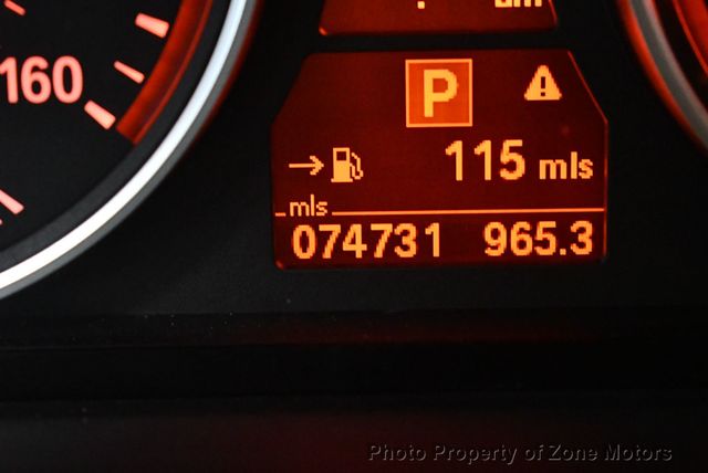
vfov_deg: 12.5
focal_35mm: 110
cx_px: 354
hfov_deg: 18.6
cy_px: 236
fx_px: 2165
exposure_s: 1/60
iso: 8000
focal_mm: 55
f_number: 5.6
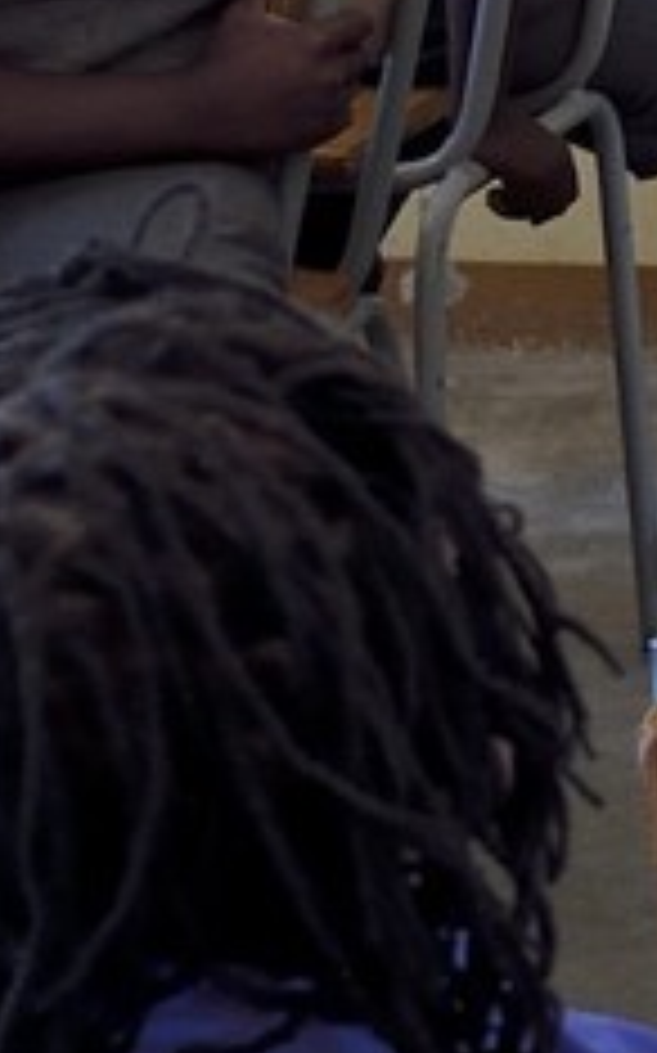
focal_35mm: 251
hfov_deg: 4.7
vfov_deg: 8.2
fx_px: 7200
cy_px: -549
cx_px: 2642
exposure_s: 1/200
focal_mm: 36
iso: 800
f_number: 5
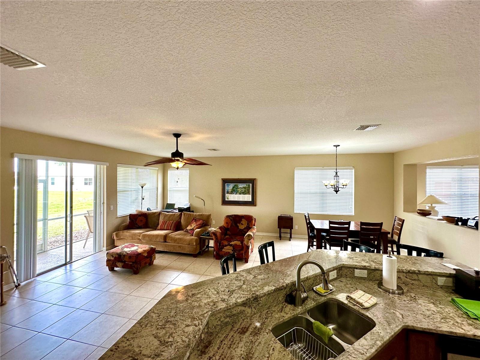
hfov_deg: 102.1
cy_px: 180
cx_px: 240
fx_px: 194
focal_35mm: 14
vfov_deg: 85.7
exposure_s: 1/120
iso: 160
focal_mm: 2.22
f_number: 2.2
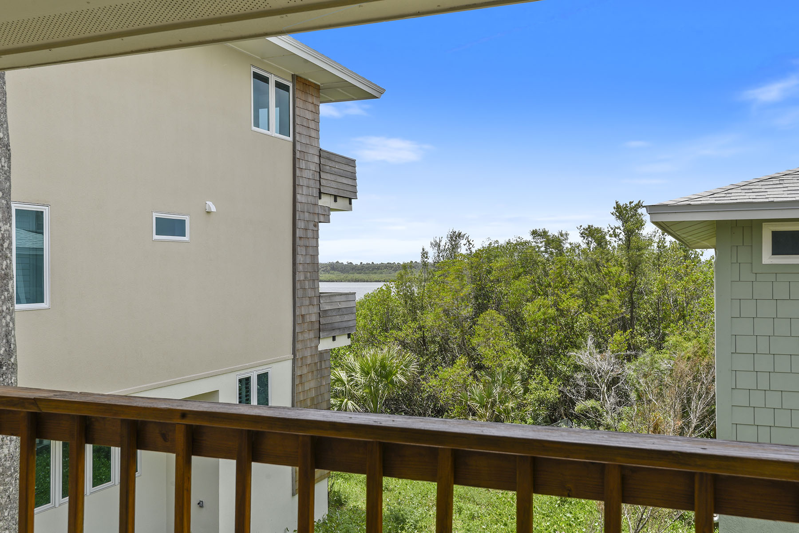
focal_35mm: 35
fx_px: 777
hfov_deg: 54.4
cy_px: 266
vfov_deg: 37.9
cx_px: 400
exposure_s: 1/60
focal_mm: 35
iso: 125
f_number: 11
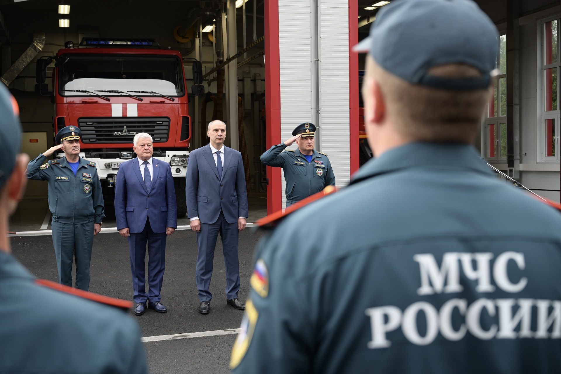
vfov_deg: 29.2
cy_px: 187
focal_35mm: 46
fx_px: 717
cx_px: 280
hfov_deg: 42.7
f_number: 4.5
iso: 250
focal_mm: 46
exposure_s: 1/250
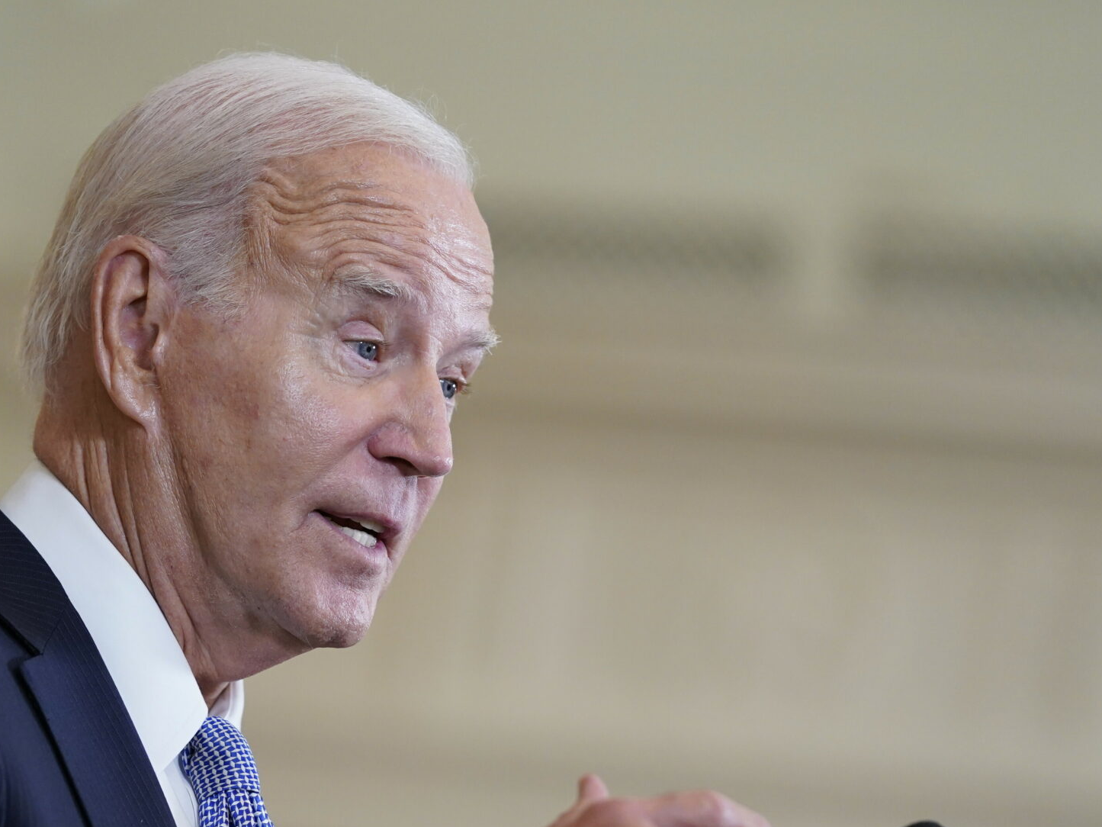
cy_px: 644
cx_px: 418
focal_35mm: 327
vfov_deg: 4.5
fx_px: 10411
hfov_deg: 6.1
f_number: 2.8
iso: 2000
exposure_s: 1/320
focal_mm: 192
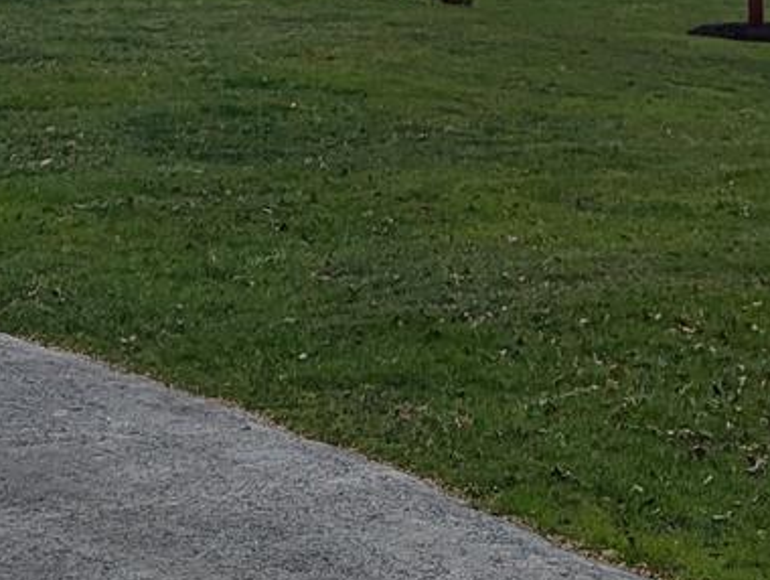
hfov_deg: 15.2
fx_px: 2873
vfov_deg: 10.9
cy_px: -381
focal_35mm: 129
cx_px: 488
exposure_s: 1/4184
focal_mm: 6.81
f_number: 1.85
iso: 48
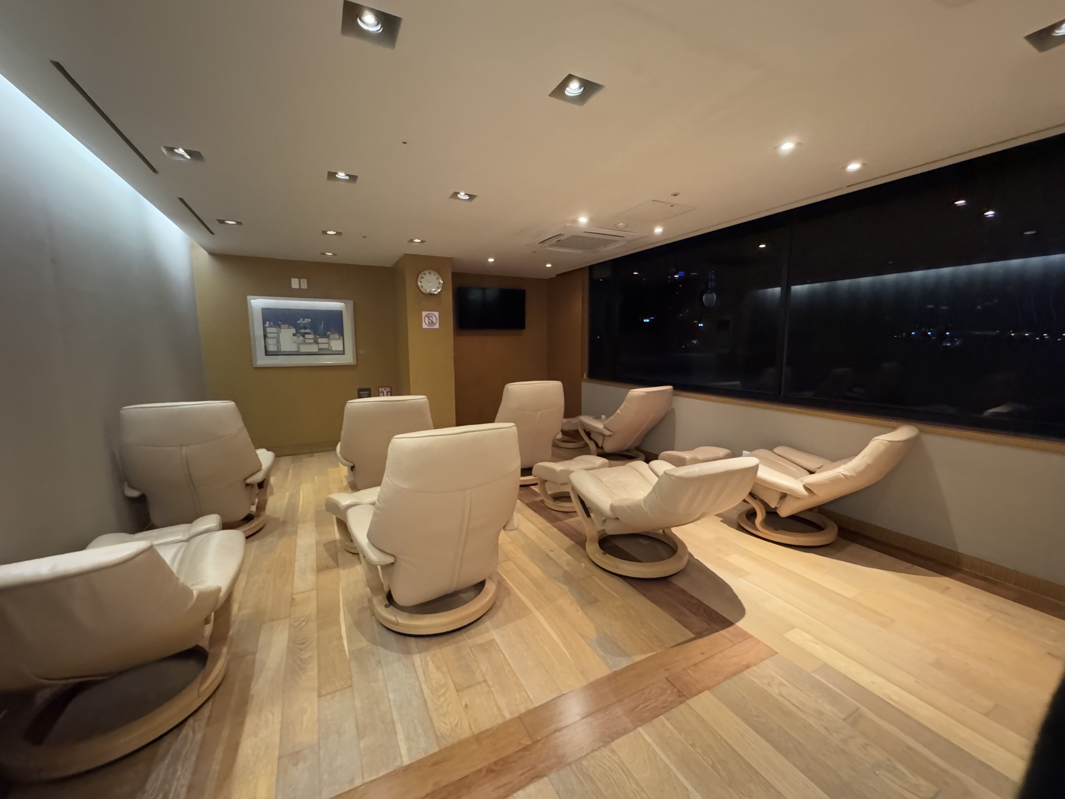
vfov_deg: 85.7
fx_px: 431
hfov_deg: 102.1
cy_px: 400
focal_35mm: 14
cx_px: 532
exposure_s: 1/40
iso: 1250
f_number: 2.2
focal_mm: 2.22
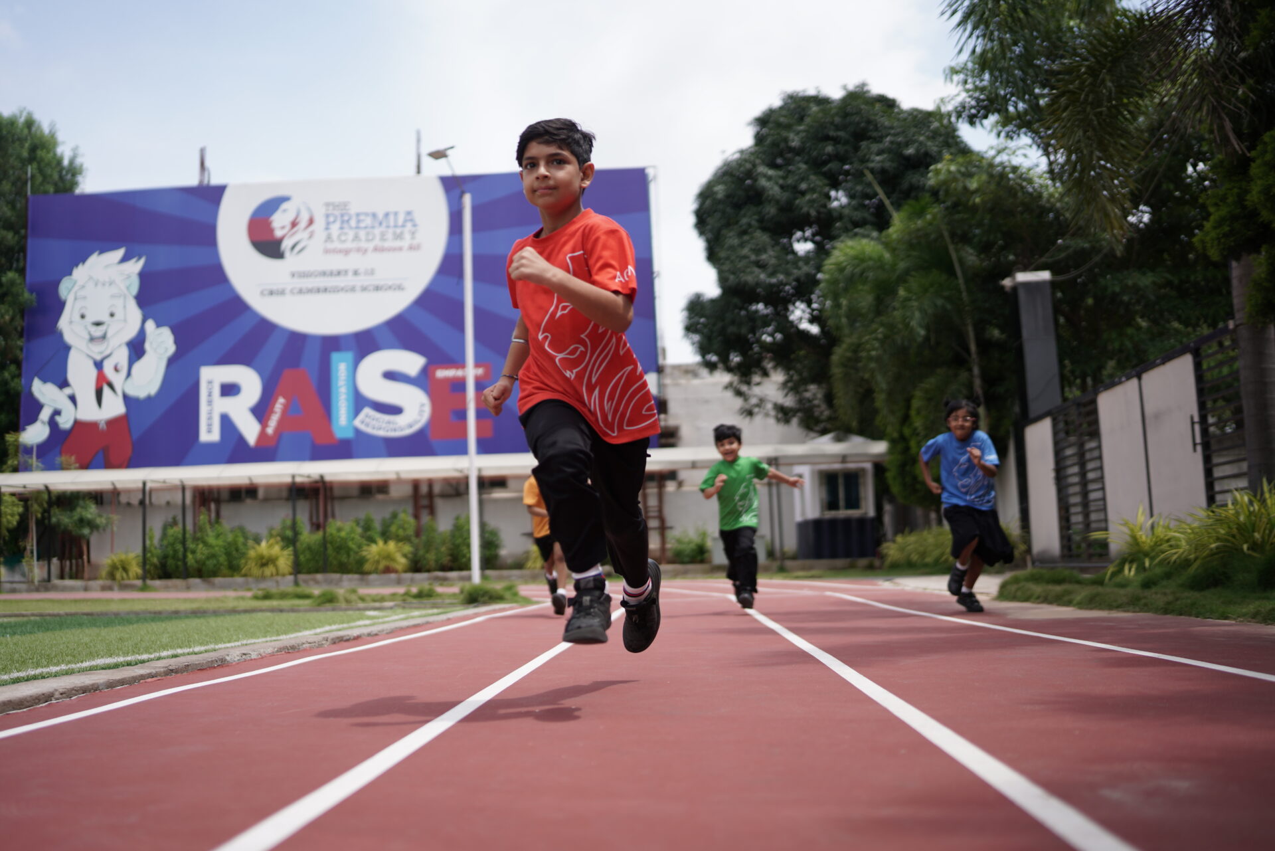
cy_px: 426
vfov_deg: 37.9
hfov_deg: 54.4
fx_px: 1240
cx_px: 638
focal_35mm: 35
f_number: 1.6
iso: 100
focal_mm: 35
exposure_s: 1/3200
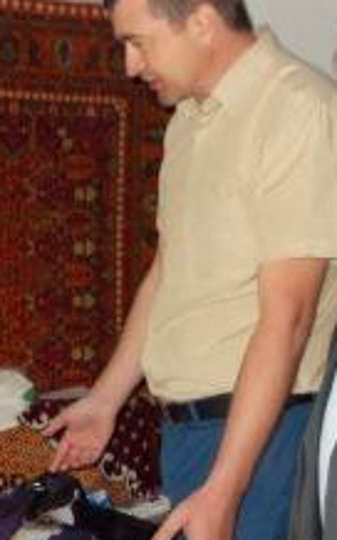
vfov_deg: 33.4
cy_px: 317
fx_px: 898
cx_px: 72
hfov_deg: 21.0
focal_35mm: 61
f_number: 2.7
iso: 200
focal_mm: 4
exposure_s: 1/25
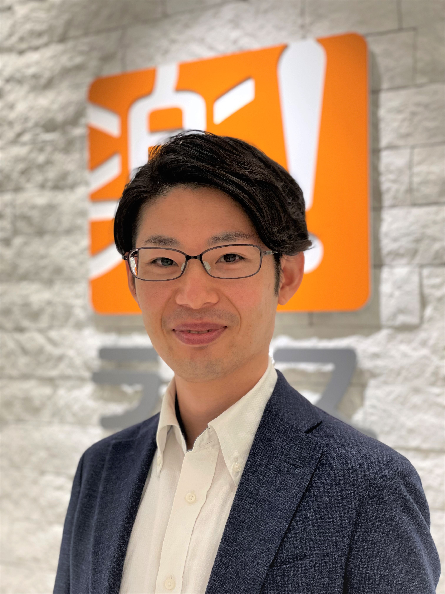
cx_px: 222
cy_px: 297
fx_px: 891
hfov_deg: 28.0
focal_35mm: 52
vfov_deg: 36.8
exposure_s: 1/50
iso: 160
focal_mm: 6
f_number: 2
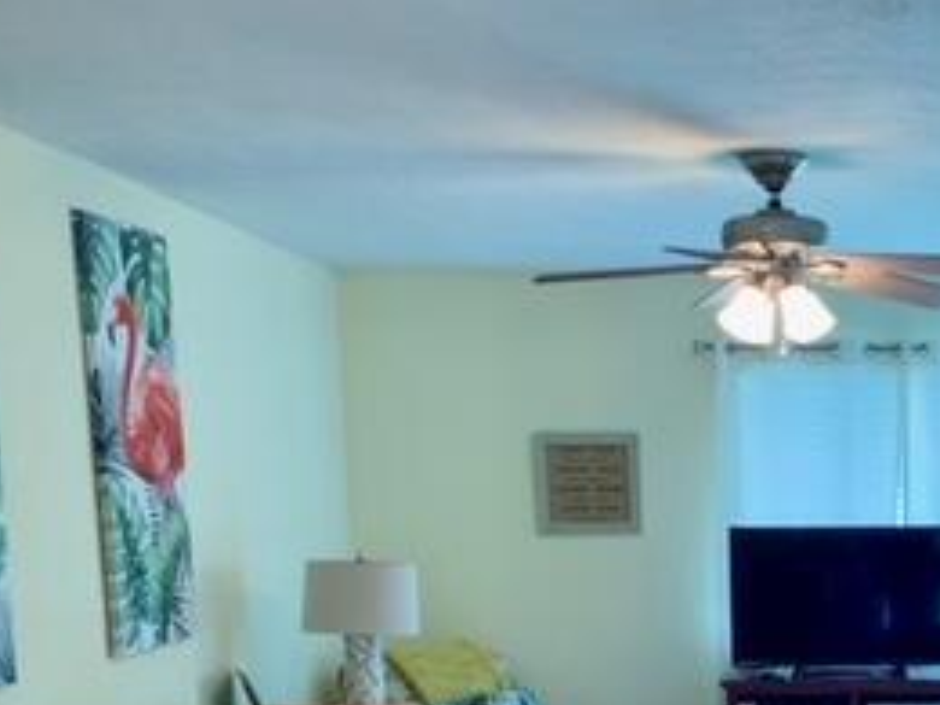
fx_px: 1738
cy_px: 803
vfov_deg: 21.6
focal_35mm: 64
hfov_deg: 28.5
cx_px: 926
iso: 100
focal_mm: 4.25
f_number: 1.8
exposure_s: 1/60
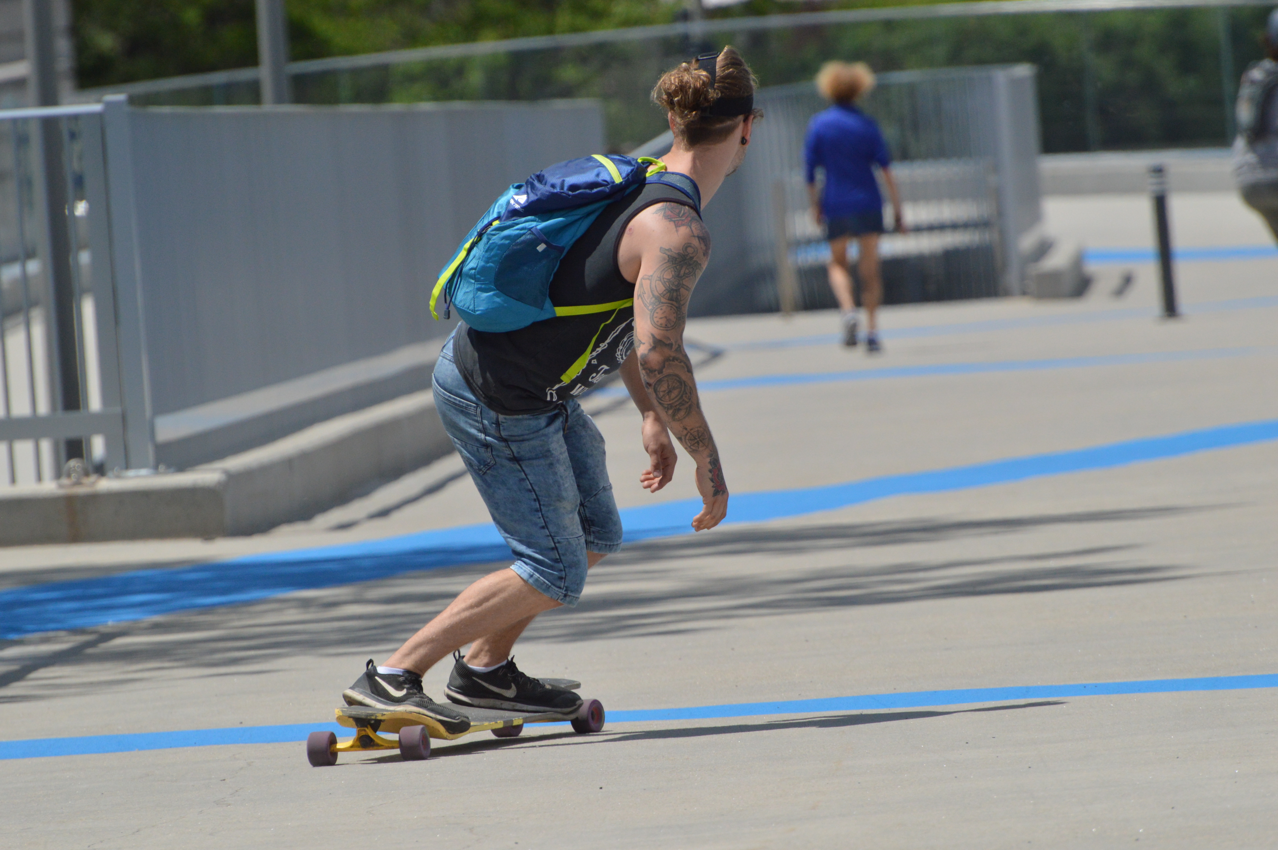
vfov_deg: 3.0
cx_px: 639
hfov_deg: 4.6
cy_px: 425
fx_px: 15961
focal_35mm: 450
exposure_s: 1/4000
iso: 800
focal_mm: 300
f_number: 6.3
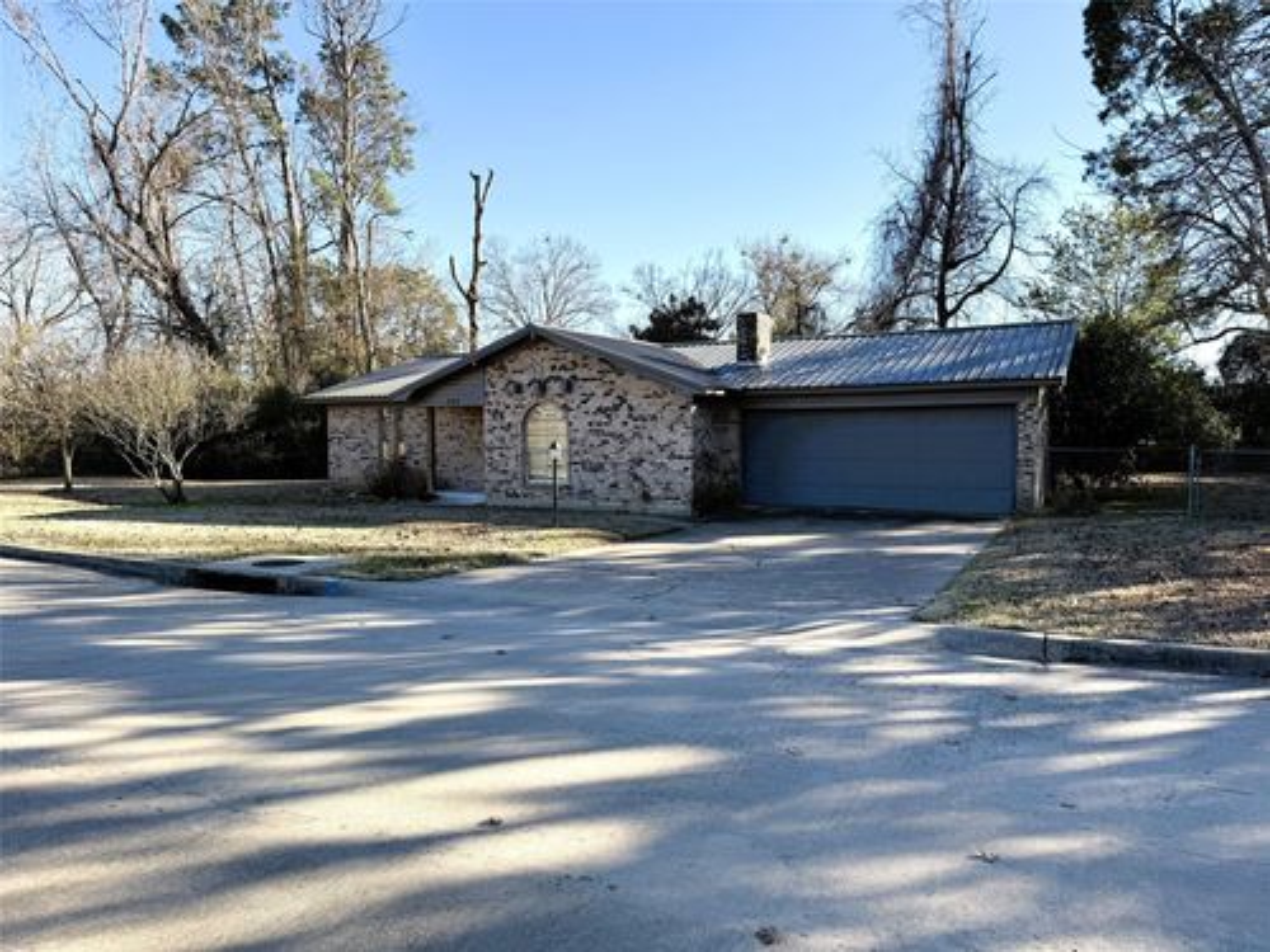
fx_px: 881
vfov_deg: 56.8
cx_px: 635
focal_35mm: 24
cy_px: 476
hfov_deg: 71.6
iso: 80
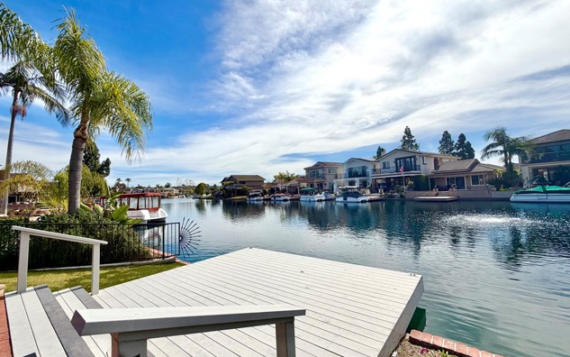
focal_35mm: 15
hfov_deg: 101.4
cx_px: 283
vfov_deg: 74.8
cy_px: 177
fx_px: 233
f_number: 2.2
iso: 20
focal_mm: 2.22
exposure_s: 1/2024
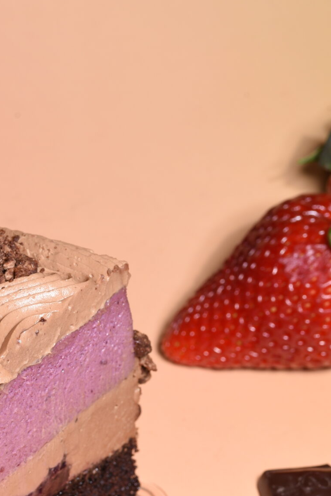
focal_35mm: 235
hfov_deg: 5.8
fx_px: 3237
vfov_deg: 8.7
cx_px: -27
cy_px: 379
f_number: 16
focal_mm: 105
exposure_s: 1/125
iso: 200
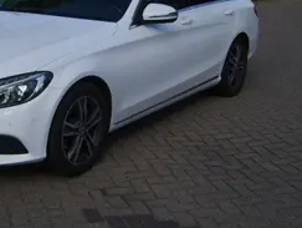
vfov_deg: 21.4
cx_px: 98
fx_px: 603
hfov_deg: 27.9
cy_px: 121
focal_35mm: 69
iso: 50
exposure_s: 1/1000
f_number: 2.8
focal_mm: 5.8
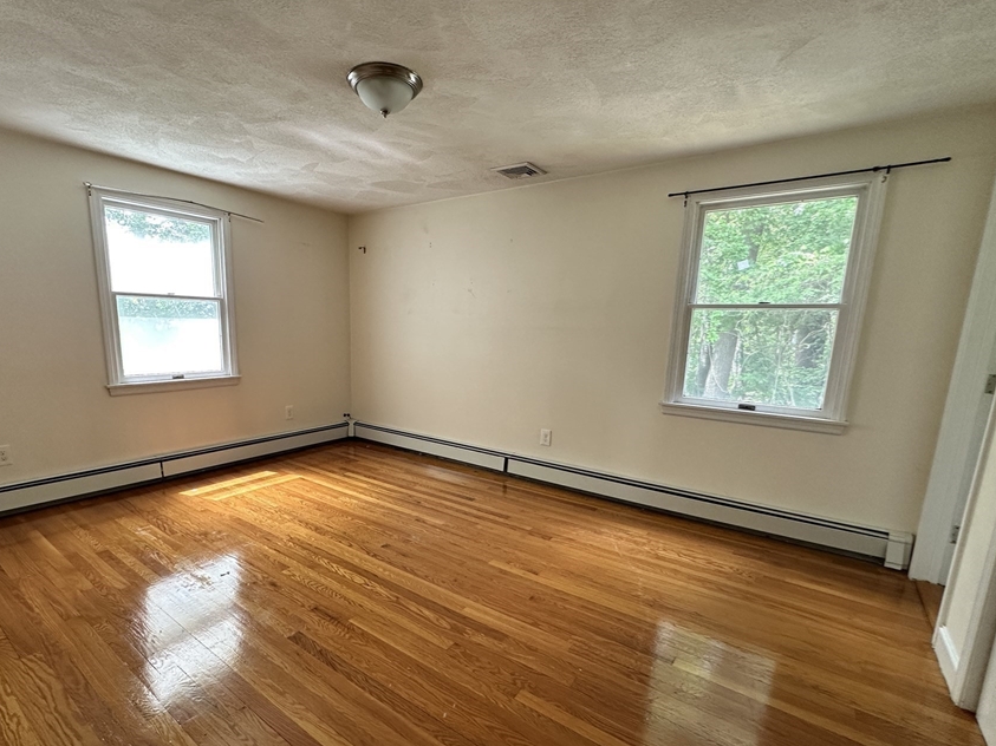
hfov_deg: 90.8
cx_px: 450
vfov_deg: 74.4
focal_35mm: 17
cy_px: 418
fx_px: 489
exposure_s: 1/99
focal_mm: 2.22
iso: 200
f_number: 2.2
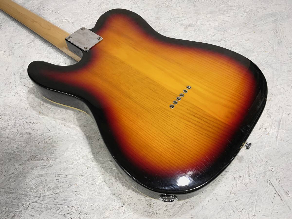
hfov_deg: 67.3
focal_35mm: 26
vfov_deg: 53.1
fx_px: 219
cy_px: 110
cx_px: 146
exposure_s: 1/100
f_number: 1.6
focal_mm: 4.2
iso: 100
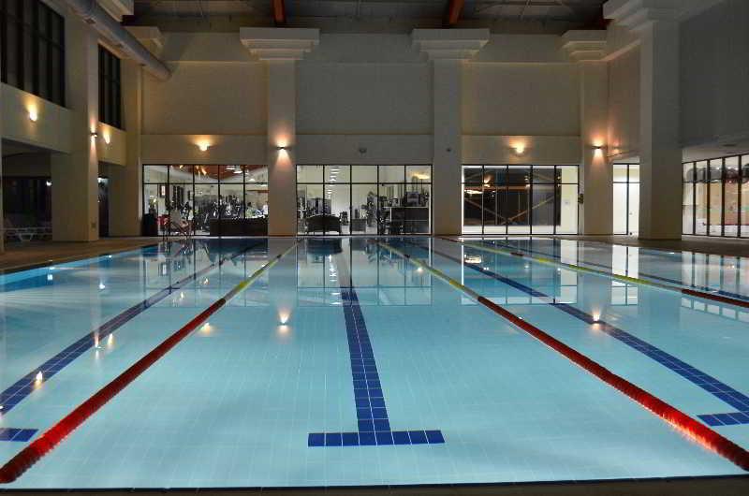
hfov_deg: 53.2
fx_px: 748
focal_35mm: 36
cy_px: 248
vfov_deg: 36.7
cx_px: 374
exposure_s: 1/8
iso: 800
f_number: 5
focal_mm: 24
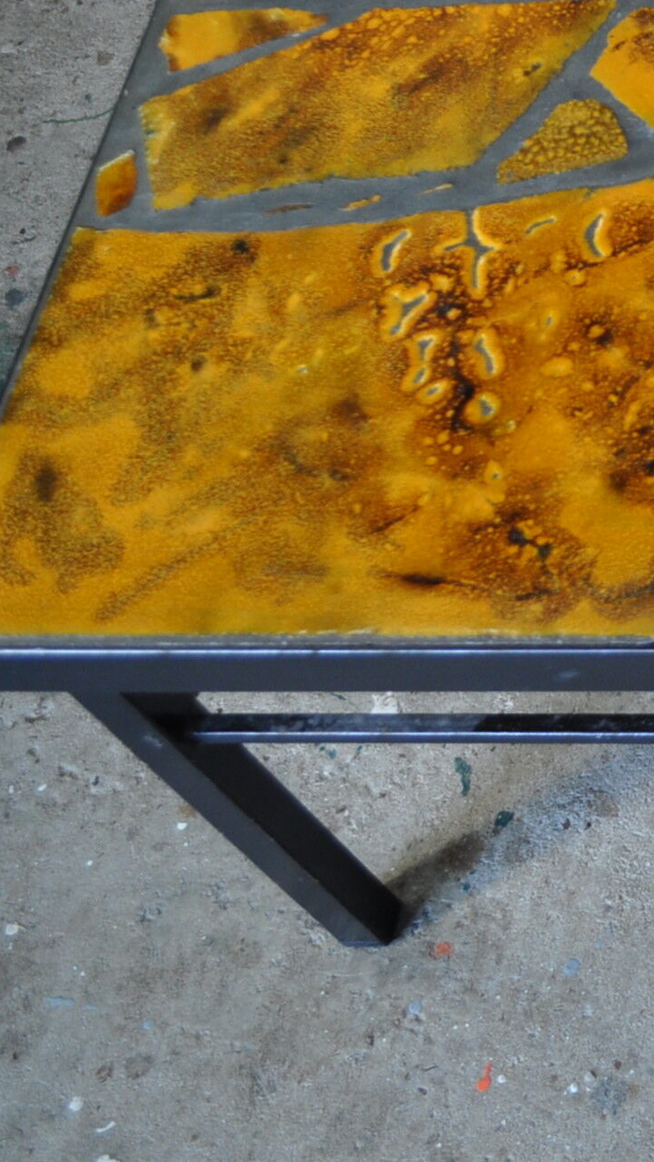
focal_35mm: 86
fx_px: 2652
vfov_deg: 24.4
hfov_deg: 12.3
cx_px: 1336
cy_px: 239
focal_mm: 22
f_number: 4
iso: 450
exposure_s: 1/60
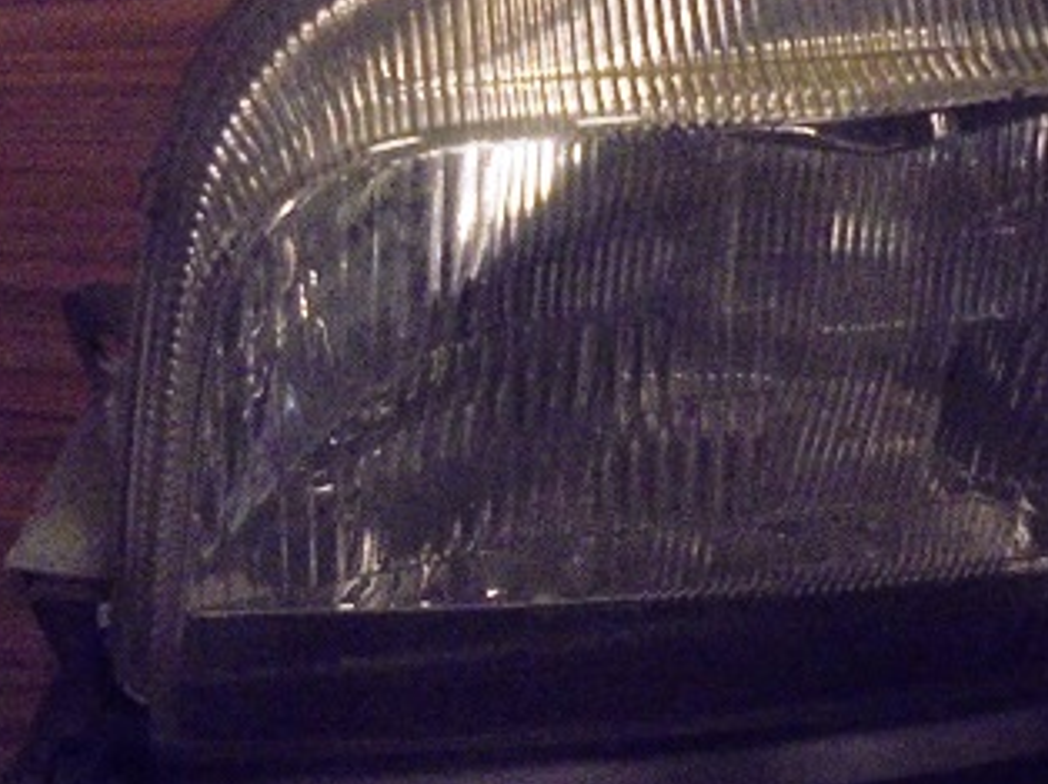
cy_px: 215
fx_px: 1301
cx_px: 652
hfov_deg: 43.5
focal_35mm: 43
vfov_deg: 33.0
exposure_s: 1/15
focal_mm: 4.6
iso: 800
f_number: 3.5
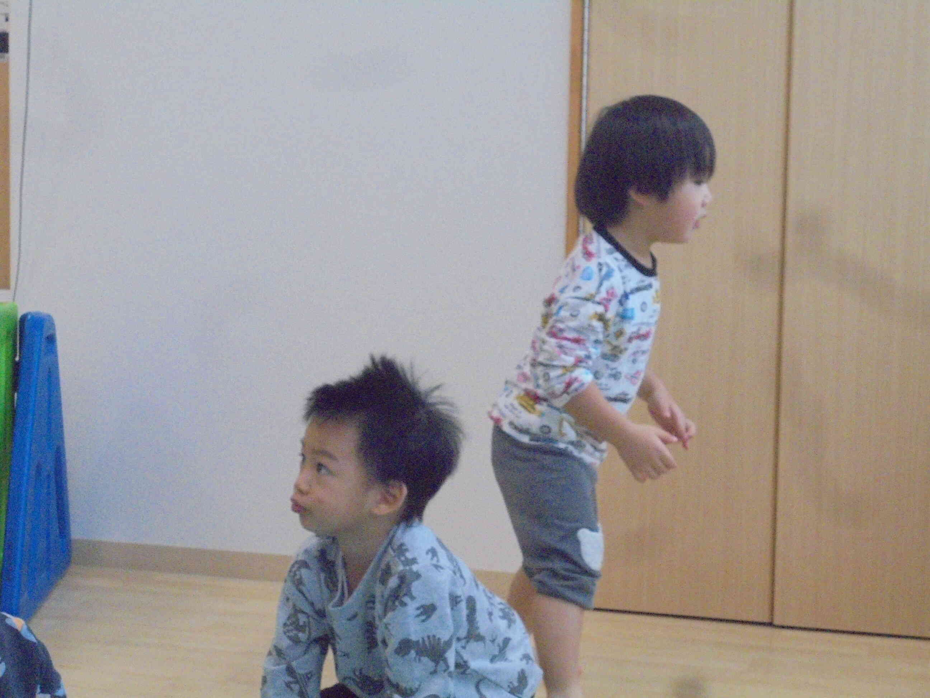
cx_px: 465
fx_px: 1719
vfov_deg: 22.9
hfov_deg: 30.3
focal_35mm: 64
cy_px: 349
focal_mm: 11.5
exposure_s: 1/250
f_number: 5.6
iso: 1000
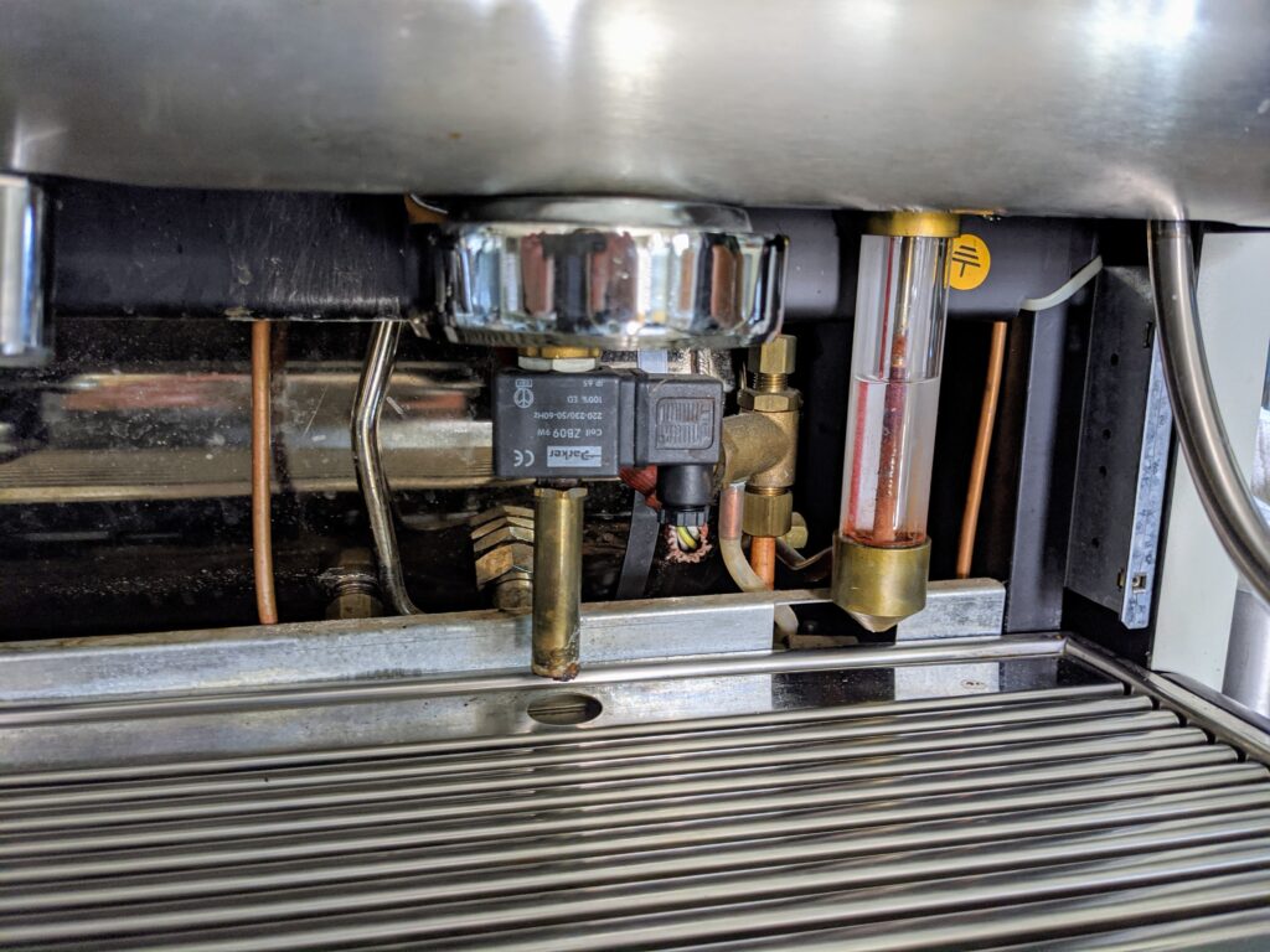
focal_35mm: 27
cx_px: 635
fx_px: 991
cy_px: 476
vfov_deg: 51.4
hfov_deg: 65.3
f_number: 1.73
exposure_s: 1/23.8
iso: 127
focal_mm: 4.38
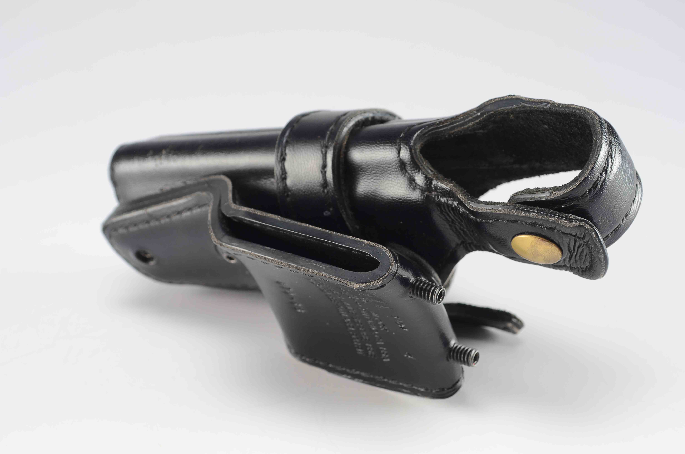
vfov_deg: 18.8
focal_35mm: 72
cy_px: 227
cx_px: 342
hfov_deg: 28.1
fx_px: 1367
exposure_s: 1/80
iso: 100
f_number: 9
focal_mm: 48
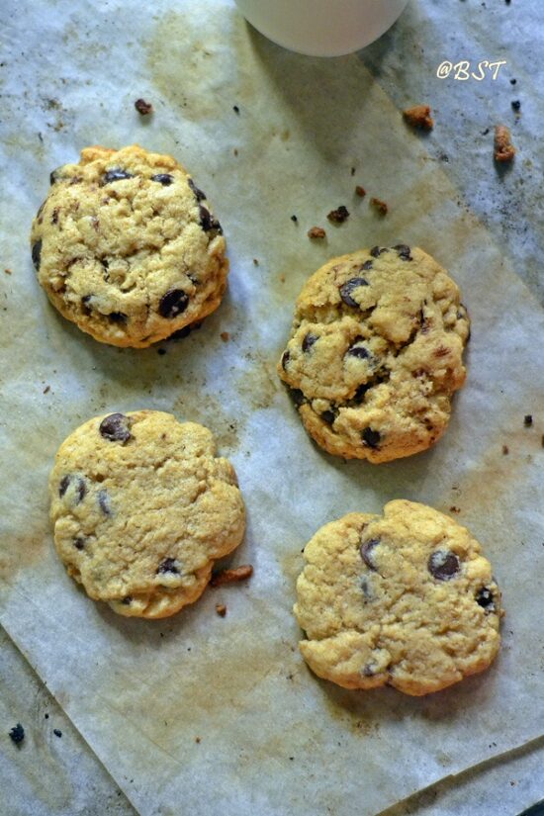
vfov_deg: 27.0
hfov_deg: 18.2
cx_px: 272
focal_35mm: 75
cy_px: 408
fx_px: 1700
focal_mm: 50
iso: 2800
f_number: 1.8
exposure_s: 1/60
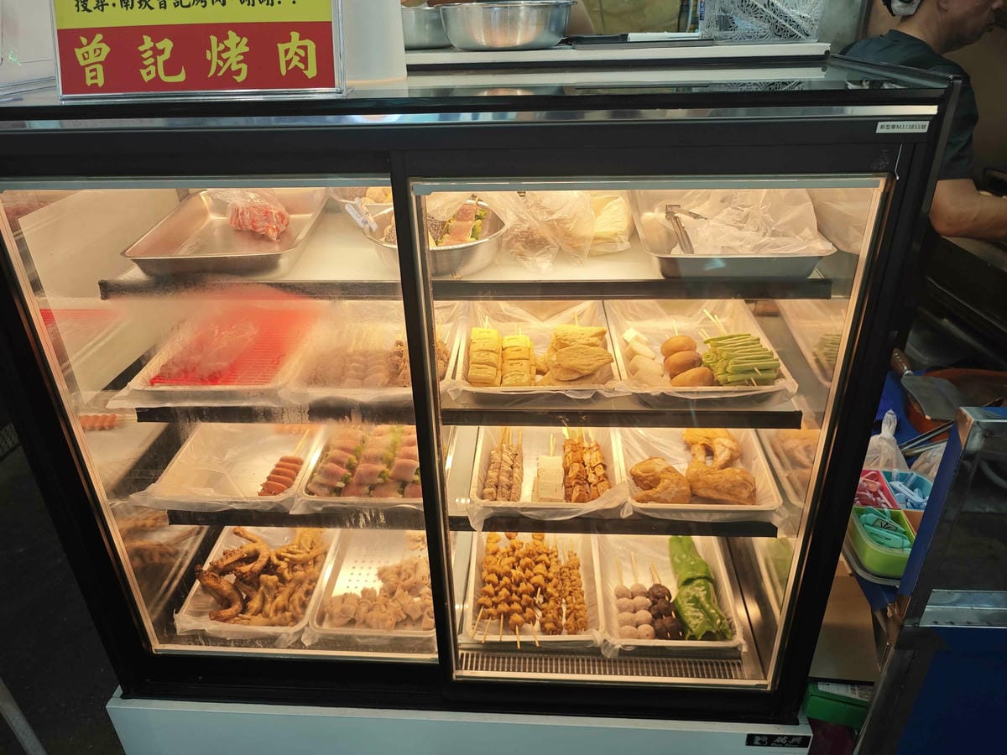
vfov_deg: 58.9
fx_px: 669
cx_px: 504
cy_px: 378
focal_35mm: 23
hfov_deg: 73.9
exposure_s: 1/120
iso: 125
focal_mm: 8.72
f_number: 2
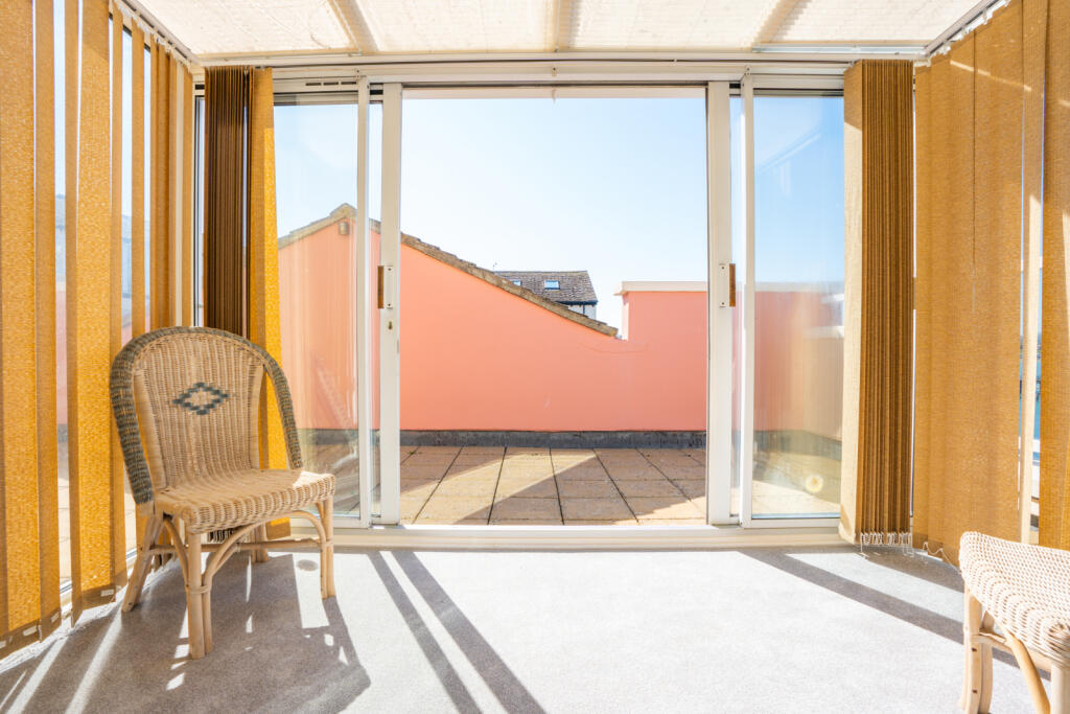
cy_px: 357
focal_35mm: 16
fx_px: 476
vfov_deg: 73.8
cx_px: 535
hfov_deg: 96.7
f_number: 11
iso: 200
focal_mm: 16
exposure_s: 1/80
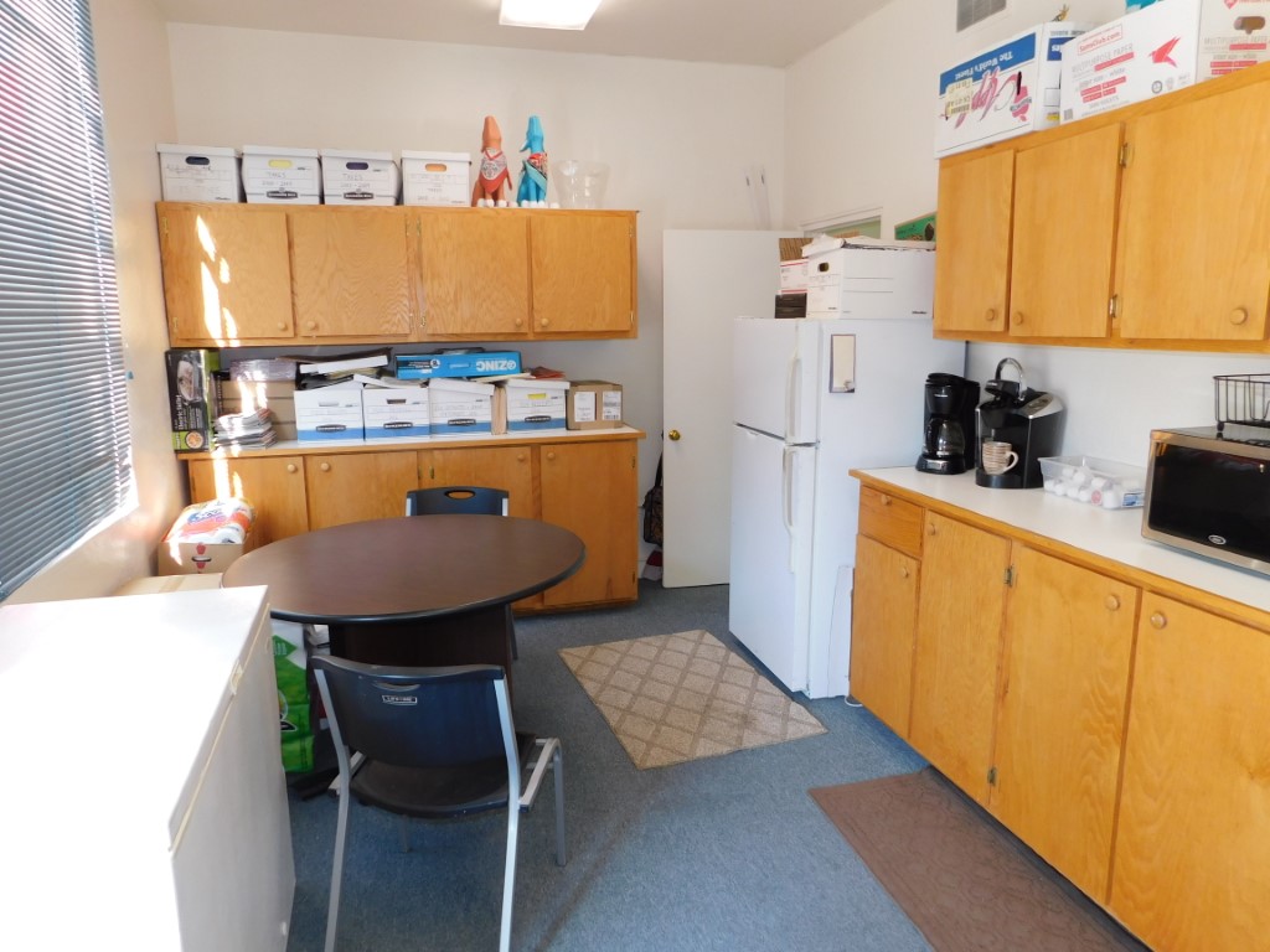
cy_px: 476
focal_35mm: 23
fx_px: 844
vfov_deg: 58.9
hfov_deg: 73.9
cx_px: 635
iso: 125
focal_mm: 4
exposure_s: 1/30
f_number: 3
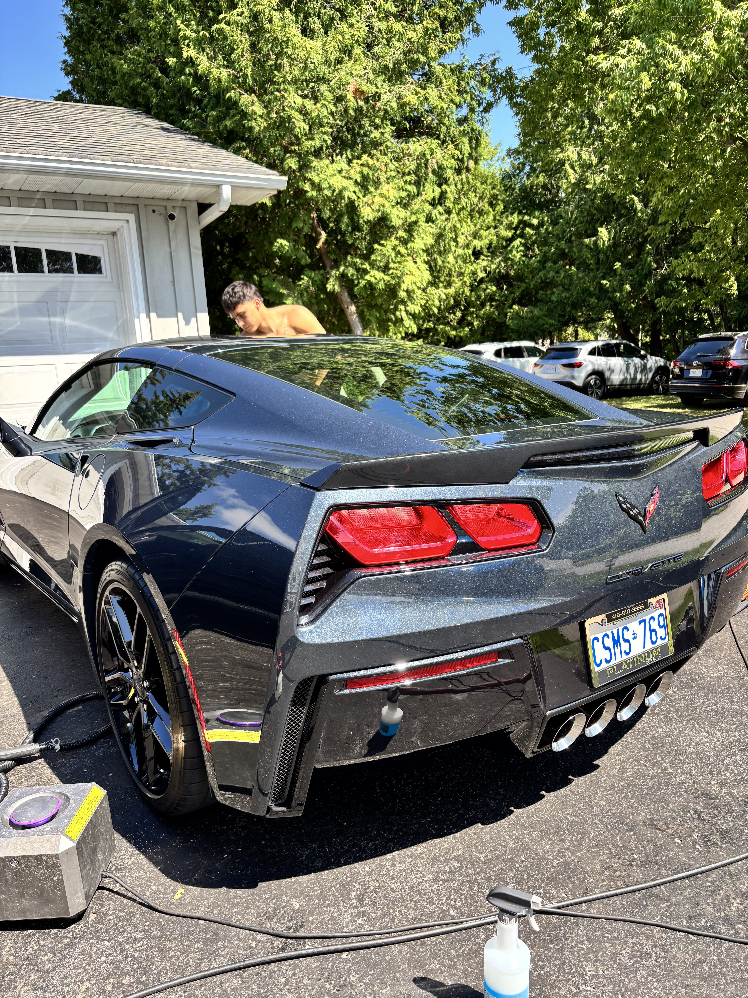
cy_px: 499
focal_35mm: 26
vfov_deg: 67.3
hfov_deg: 53.1
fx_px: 749
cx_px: 374
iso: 50
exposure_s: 1/608
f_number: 1.6
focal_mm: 5.96
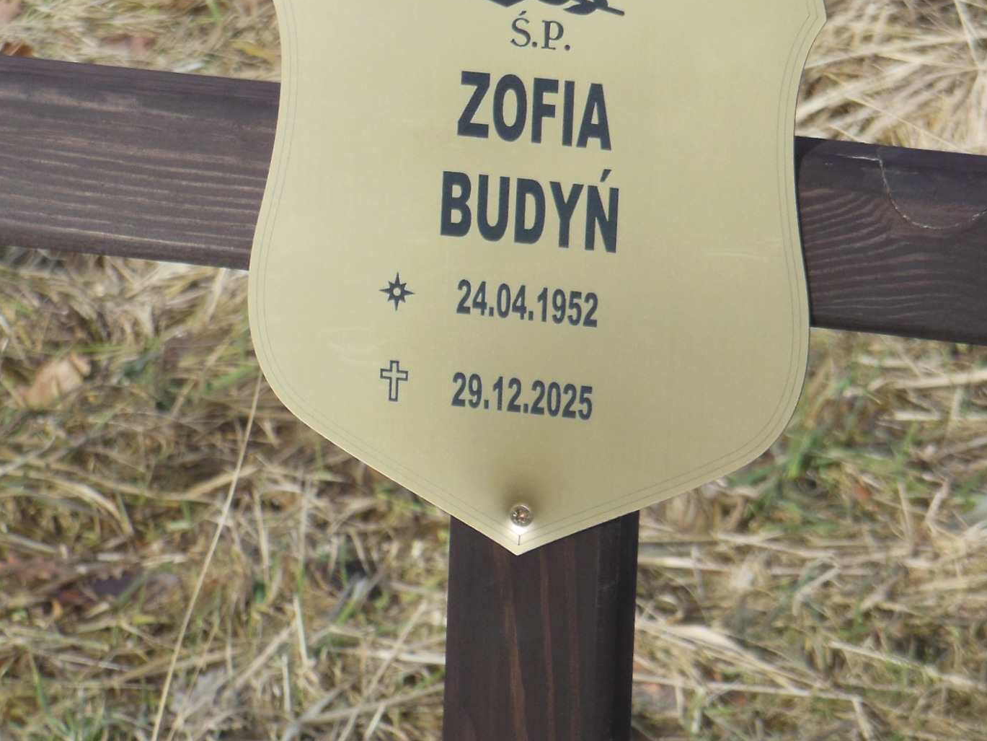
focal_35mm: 317
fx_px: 9039
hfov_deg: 6.2
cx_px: 517
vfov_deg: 4.7
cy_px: 283
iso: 125
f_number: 5.6
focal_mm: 34
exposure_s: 1/500
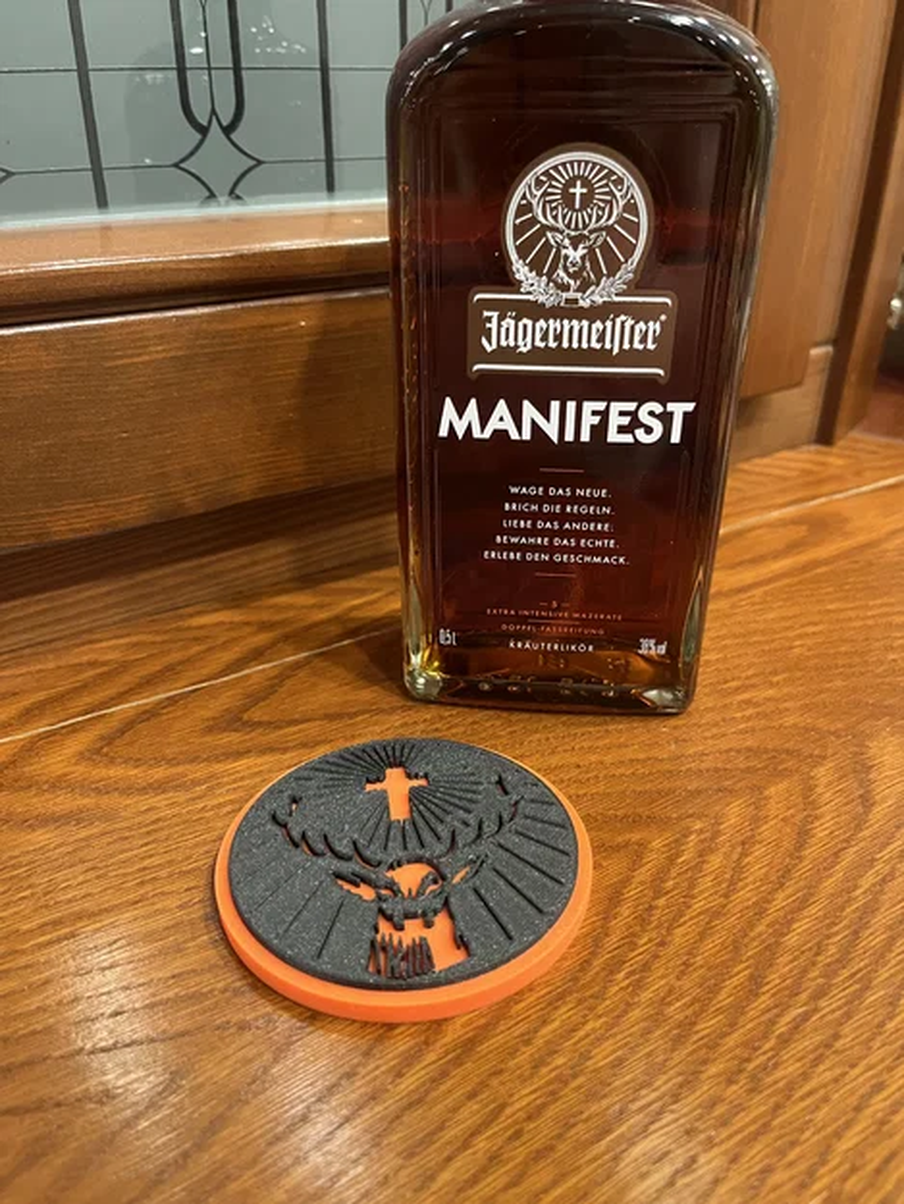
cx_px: 452
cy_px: 602
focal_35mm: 26
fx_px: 905
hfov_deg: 53.1
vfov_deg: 67.3
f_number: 1.6
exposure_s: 1/33
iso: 400
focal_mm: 5.1
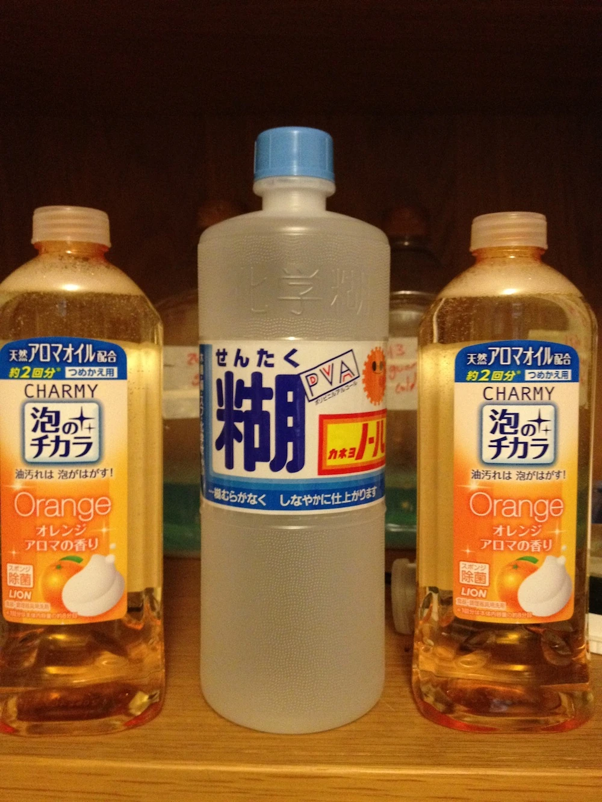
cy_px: 401
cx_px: 301
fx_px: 811
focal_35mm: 35
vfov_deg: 52.6
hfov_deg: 40.7
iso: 400
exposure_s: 1/20
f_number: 2.4
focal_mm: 4.28
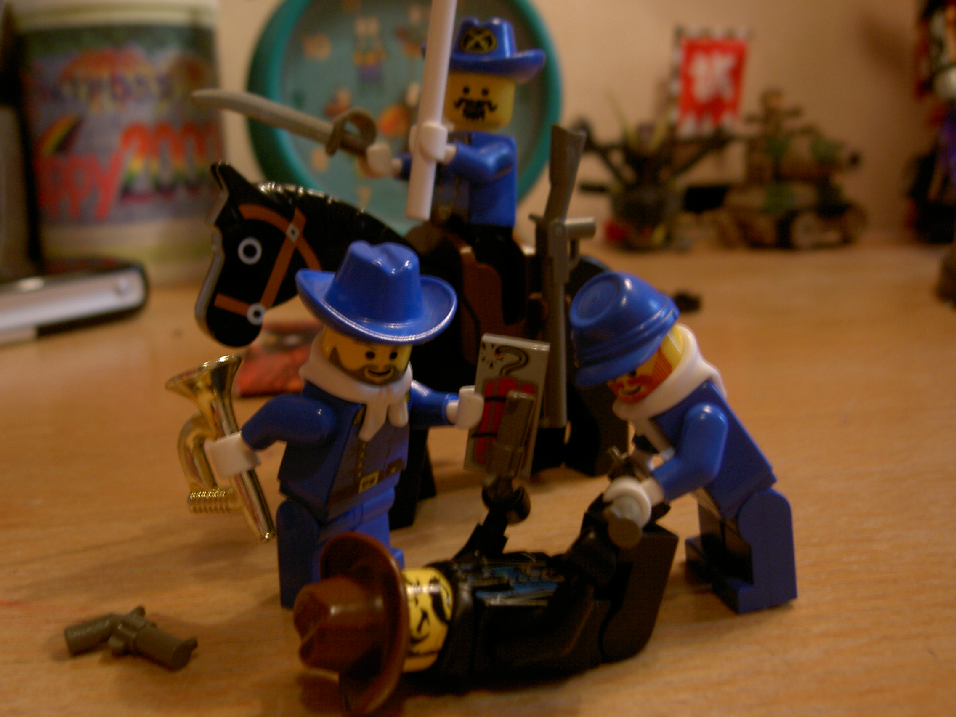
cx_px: 478
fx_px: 939
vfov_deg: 41.8
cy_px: 358
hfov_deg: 54.0
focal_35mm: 34
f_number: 2.8
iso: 50
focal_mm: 5.6
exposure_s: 1/8
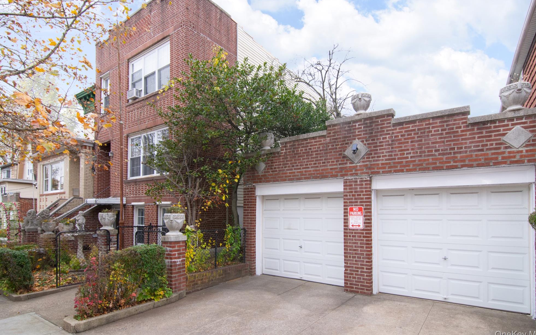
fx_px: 256
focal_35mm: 18
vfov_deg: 66.3
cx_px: 271
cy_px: 155
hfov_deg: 92.6
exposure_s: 1/125
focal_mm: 11
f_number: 11
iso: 800
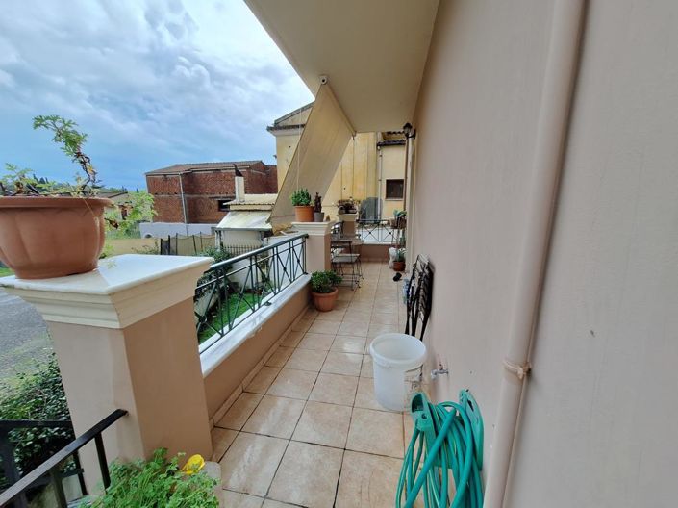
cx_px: 339
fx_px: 254
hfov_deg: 106.2
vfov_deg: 89.9
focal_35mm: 13
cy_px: 254
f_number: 2.2
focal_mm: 1.74
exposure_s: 1/563
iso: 40
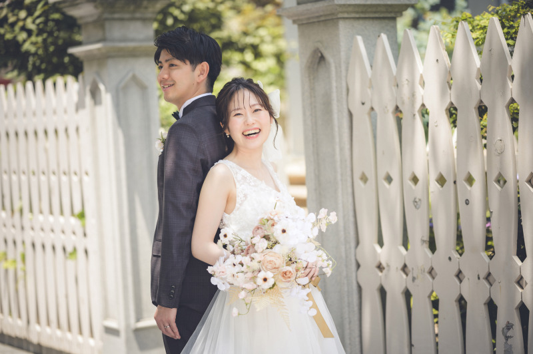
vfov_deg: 16.0
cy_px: 177
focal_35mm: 85
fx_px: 1257
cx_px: 266
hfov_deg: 23.9
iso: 100
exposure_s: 1/1000
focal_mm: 85
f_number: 2
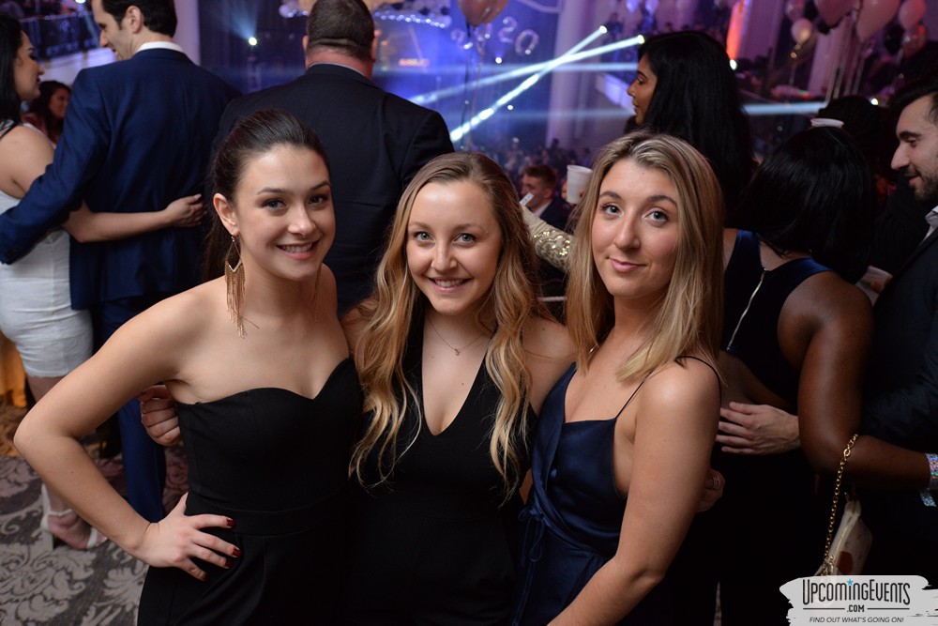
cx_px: 469
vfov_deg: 37.9
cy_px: 313
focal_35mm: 35
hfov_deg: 54.4
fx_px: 912
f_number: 4.5
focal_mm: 35
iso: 2000
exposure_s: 1/50
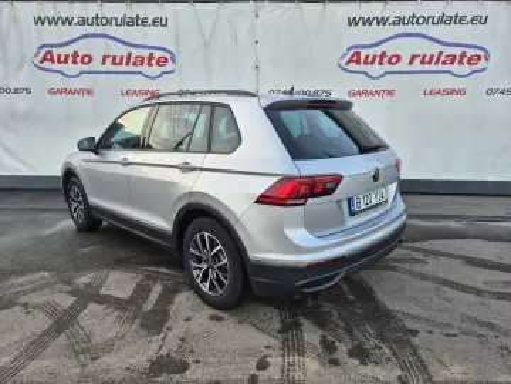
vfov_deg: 58.9
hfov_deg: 73.9
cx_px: 256
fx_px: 340
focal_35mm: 23
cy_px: 192
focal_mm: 5.4
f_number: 1.8
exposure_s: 1/180
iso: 64
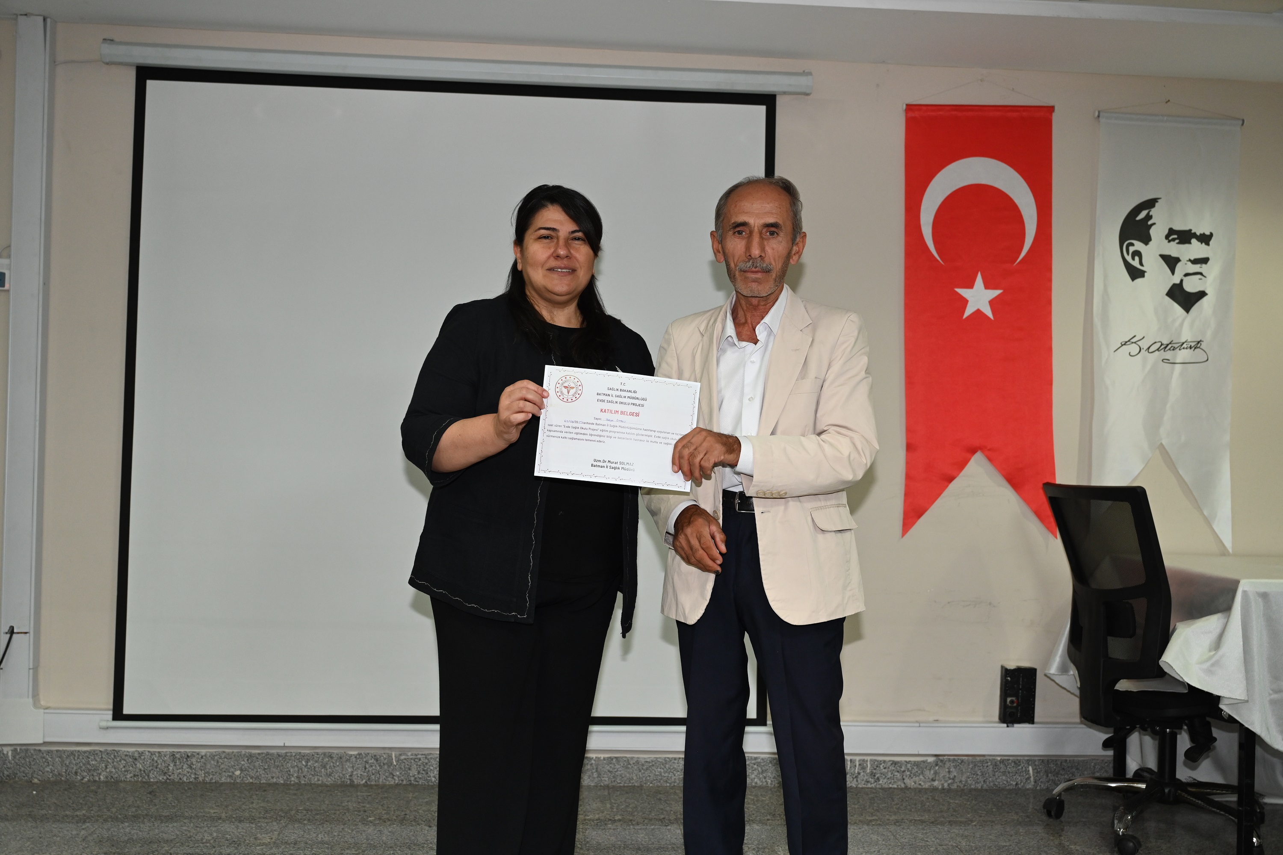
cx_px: 642
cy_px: 428
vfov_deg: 39.4
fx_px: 1194
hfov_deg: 56.5
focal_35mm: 34
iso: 900
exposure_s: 1/60
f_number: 4
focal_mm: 33.5
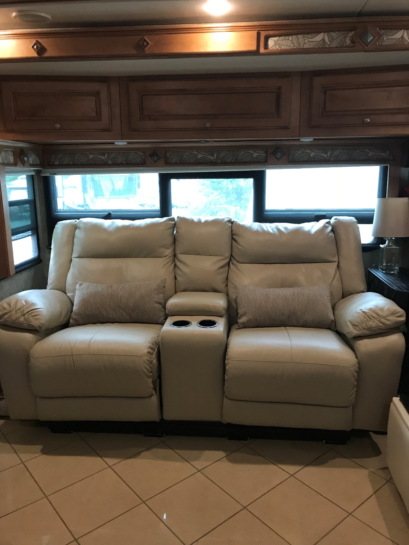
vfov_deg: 63.4
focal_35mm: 28
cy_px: 272
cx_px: 204
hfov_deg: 49.7
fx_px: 441
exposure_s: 1/15
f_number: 1.8
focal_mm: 3.99
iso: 80
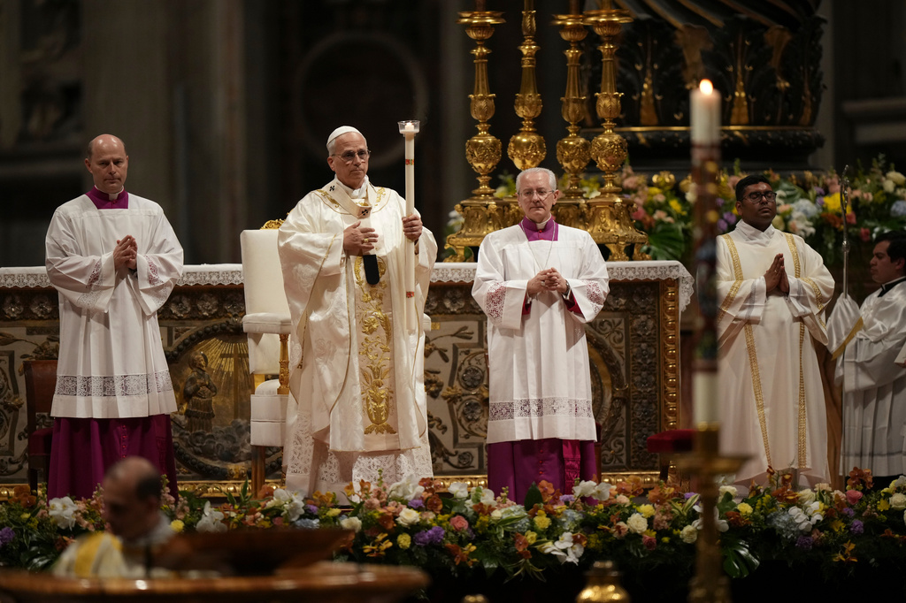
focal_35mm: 400
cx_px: 453
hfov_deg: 5.2
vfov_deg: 3.4
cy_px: 302
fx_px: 10063
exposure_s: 1/500
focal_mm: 400
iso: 2500
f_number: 2.8
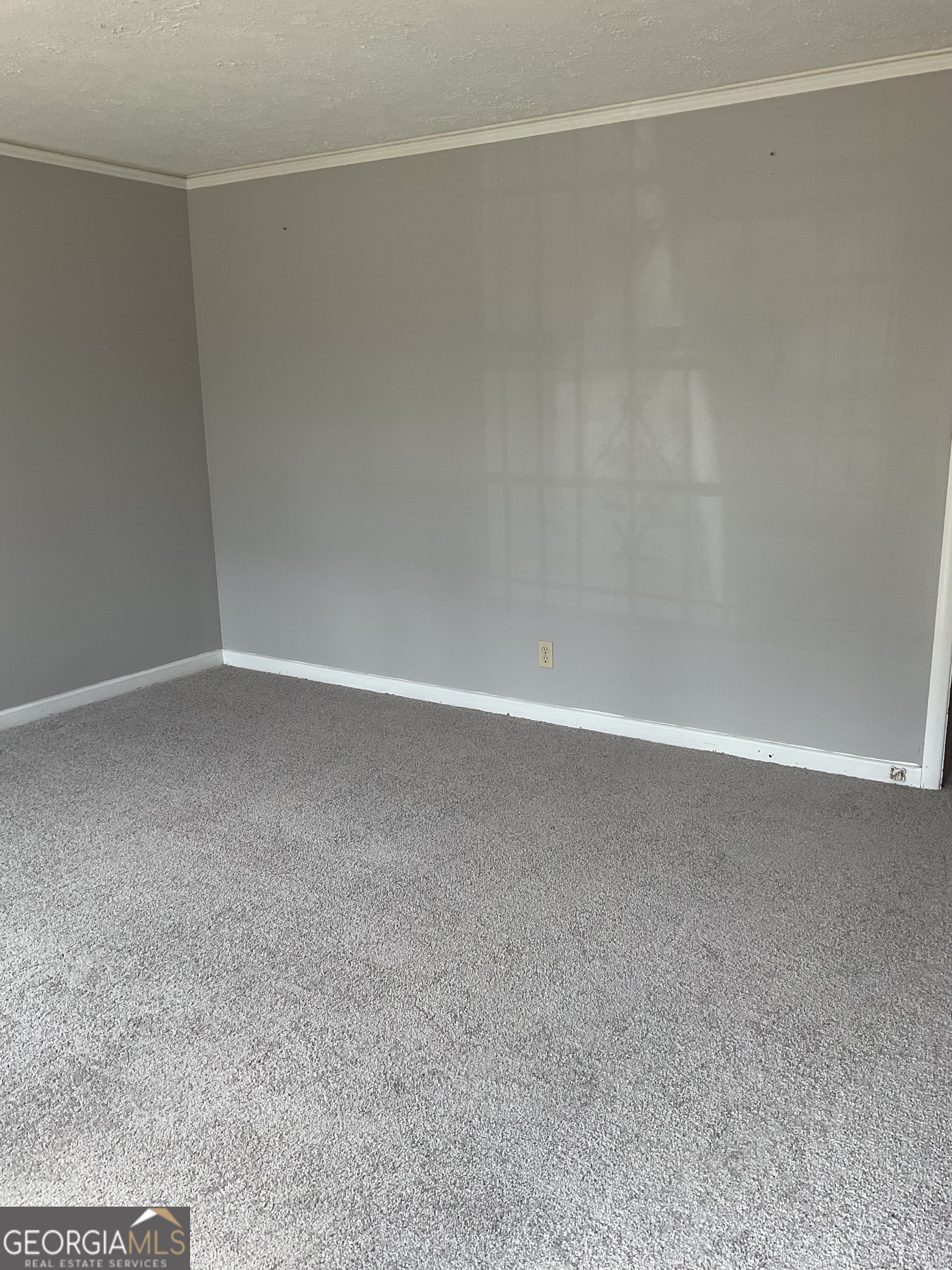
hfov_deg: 48.2
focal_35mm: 29
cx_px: 476
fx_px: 1063
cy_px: 635
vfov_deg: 61.7
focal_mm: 3
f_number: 1.8
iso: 32
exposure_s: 1/120
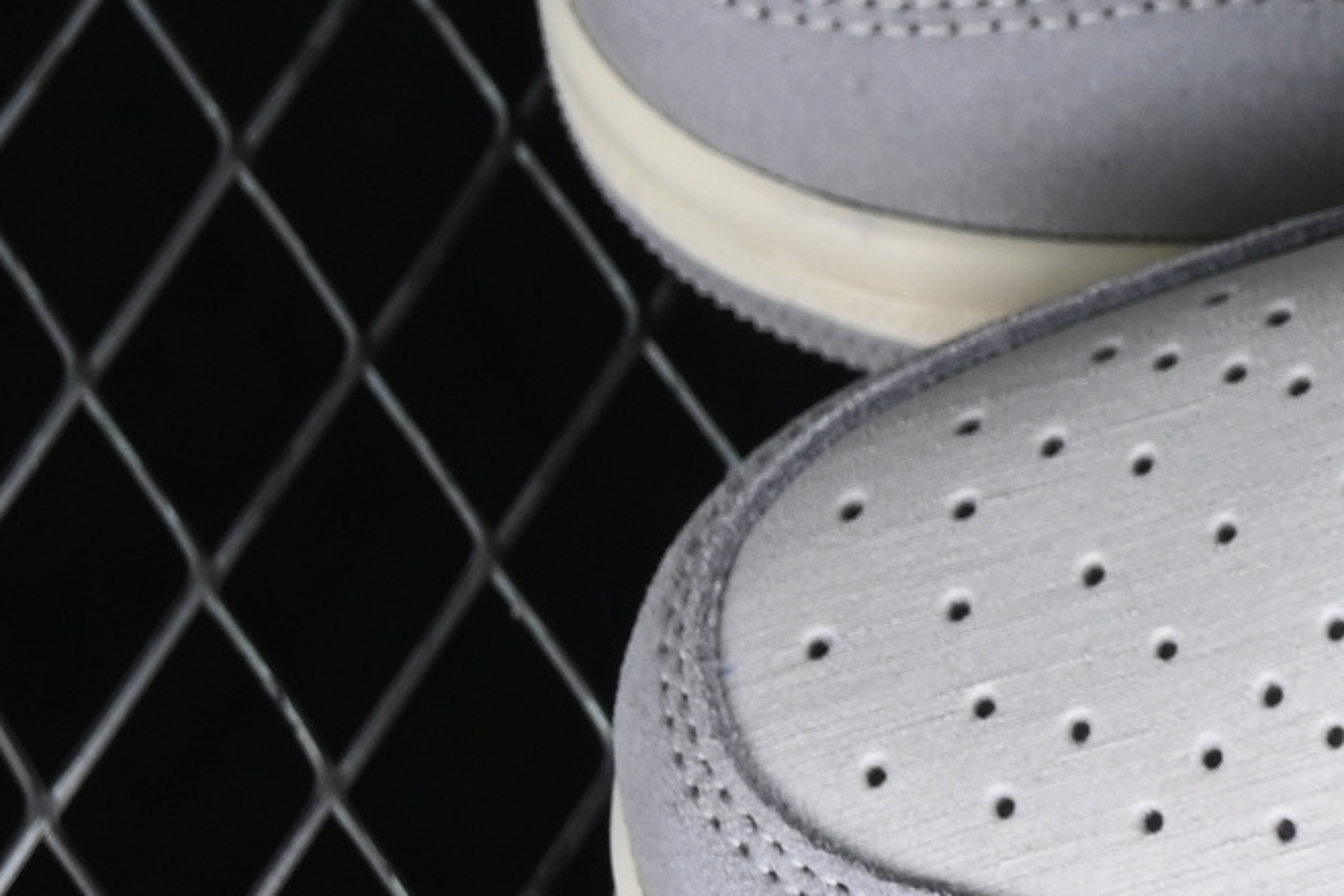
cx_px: 2788
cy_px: -239
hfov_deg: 6.3
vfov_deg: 4.3
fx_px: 11871
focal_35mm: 318
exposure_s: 1/60
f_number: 8
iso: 160
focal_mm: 50
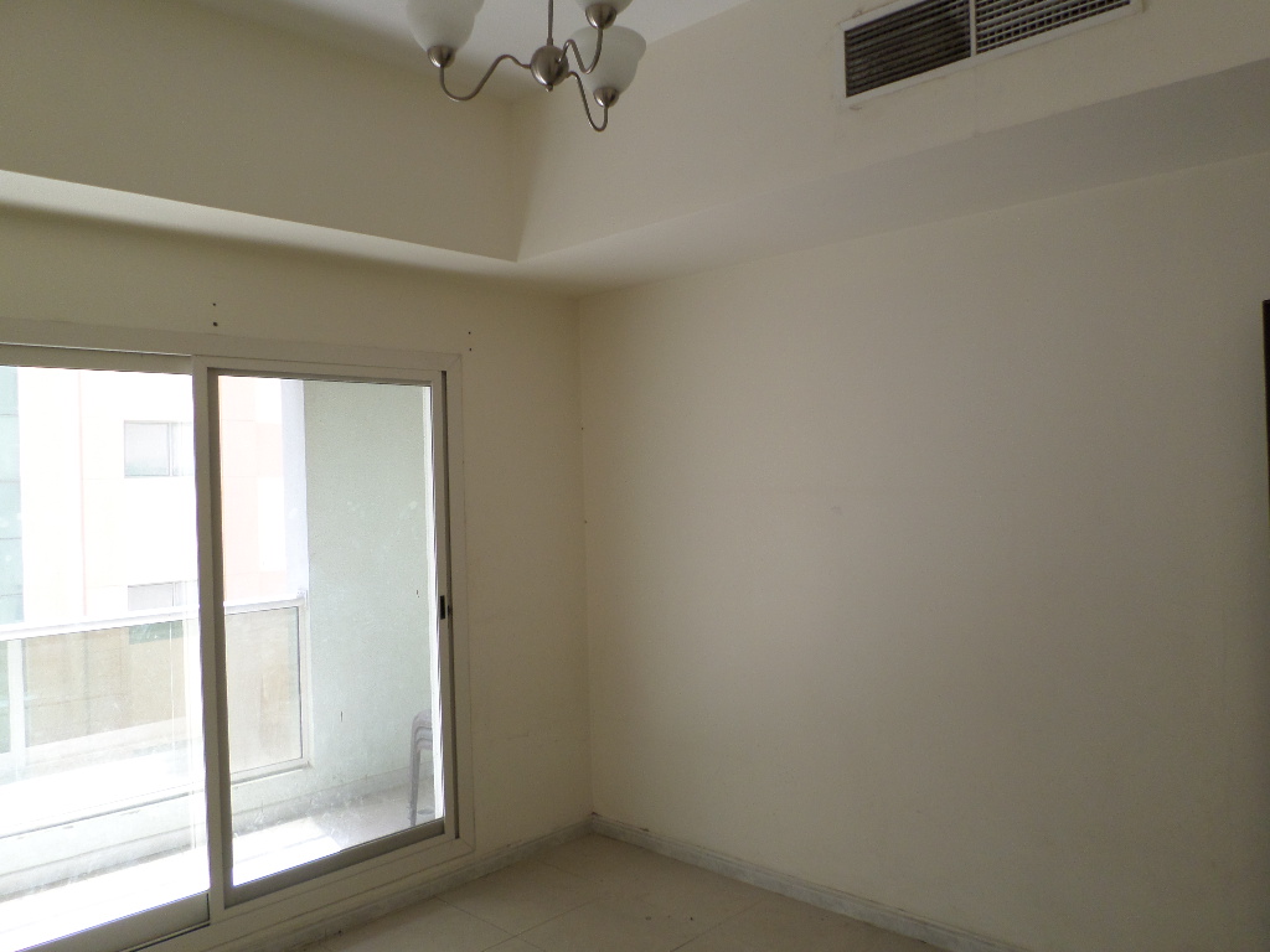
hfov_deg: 69.4
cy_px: 476
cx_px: 635
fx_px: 917
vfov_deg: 54.9
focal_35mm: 25
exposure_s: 1/30
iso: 80
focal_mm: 4.5
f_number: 2.5
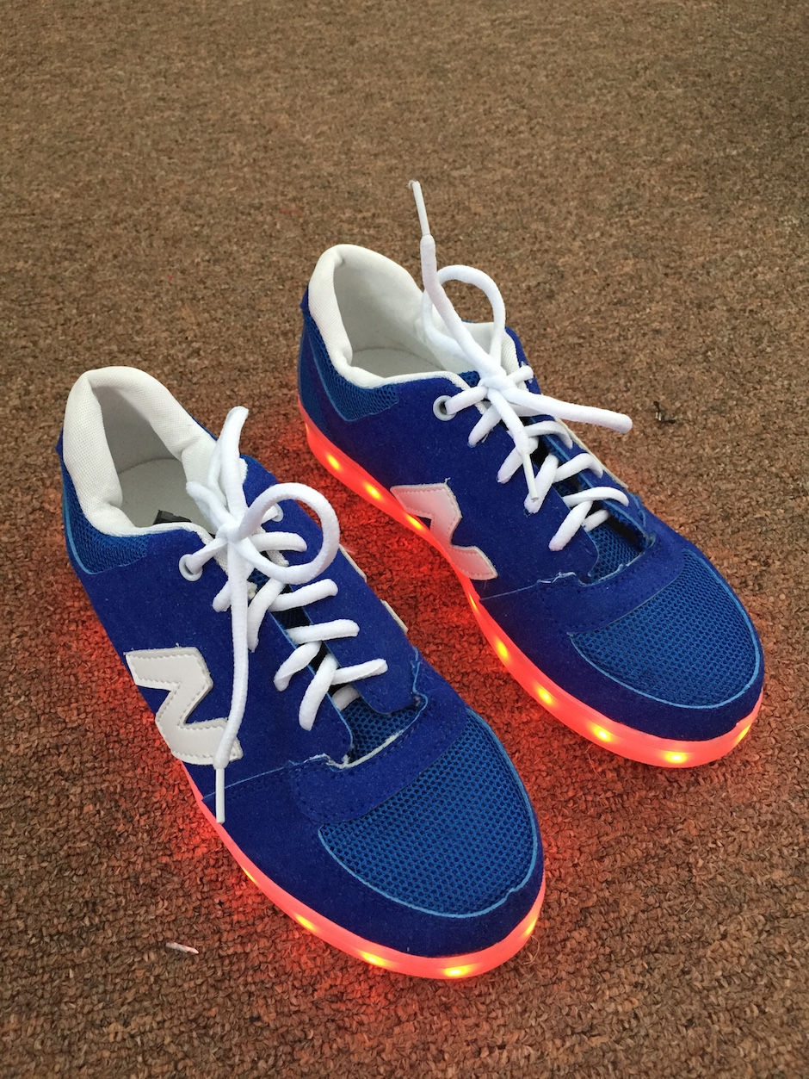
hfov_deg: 48.2
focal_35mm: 29
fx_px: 904
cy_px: 540
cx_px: 404
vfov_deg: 61.7
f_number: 2.2
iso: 125
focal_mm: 4.15
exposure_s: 1/30
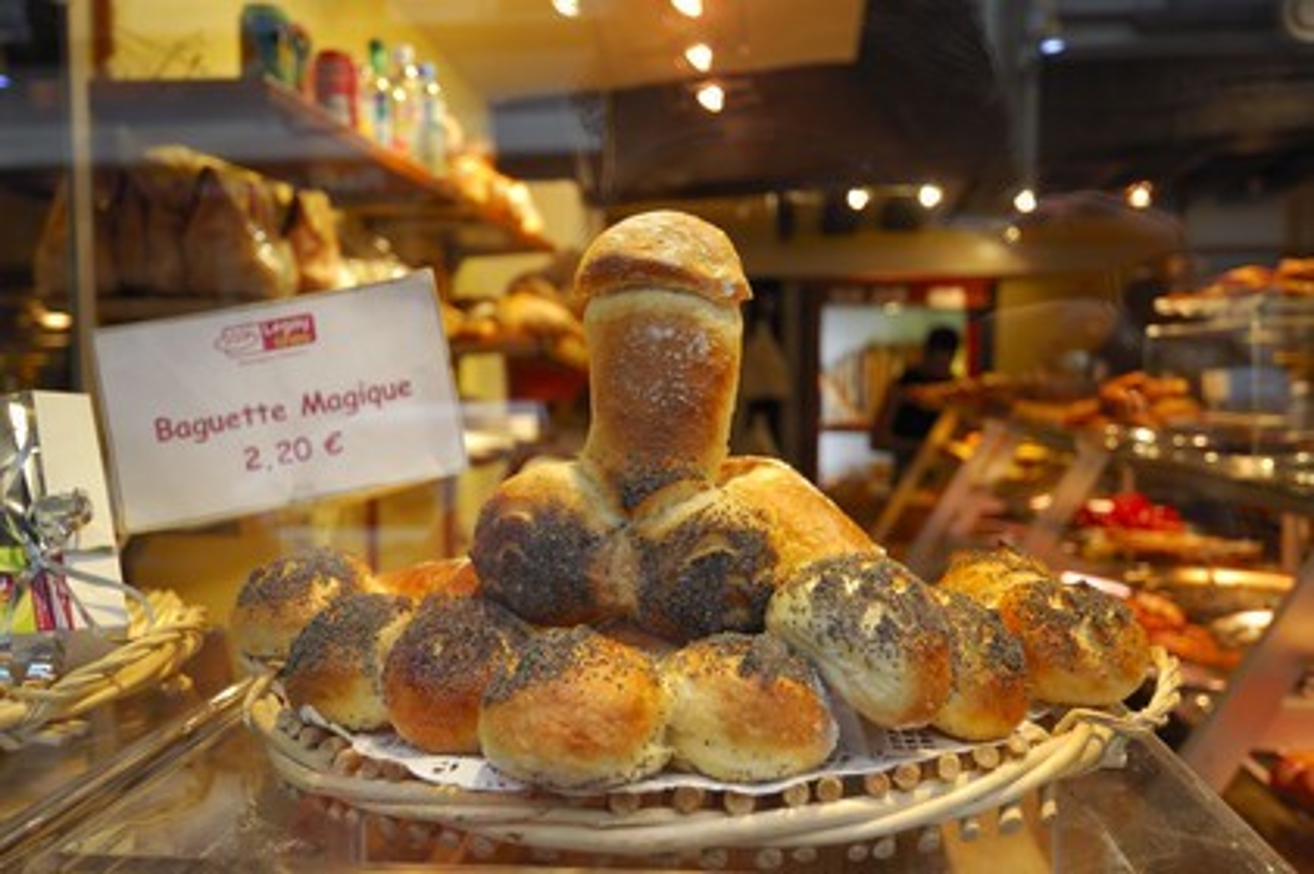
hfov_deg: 62.0
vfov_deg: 43.5
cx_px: 657
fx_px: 1094
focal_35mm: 30
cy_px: 437
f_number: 4
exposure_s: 1/20
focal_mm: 20
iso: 160
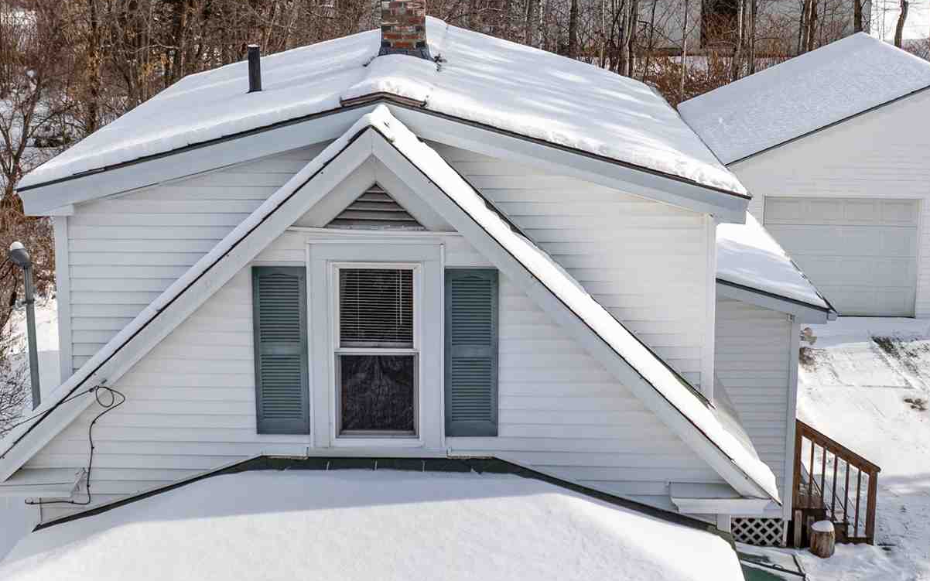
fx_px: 1647
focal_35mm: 65
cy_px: 297
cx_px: 508
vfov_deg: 20.0
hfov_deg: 31.5
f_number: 2.8
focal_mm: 12.29
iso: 100
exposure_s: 1/2500
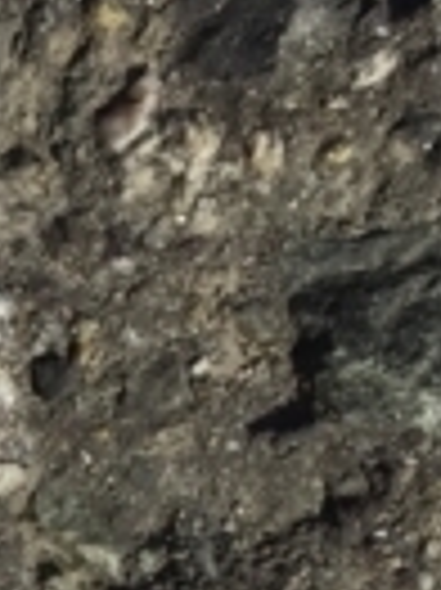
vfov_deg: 10.5
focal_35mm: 177
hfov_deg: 7.6
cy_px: 1067
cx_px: -729
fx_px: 3011
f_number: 2.2
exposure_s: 1/4405
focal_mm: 4.15
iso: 32
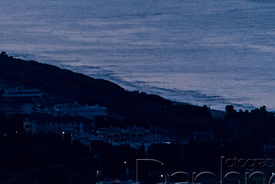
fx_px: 4225
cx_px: -193
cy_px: -114
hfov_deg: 3.7
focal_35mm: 553
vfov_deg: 2.5
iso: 400
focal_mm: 102
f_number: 5.6
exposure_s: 1/15
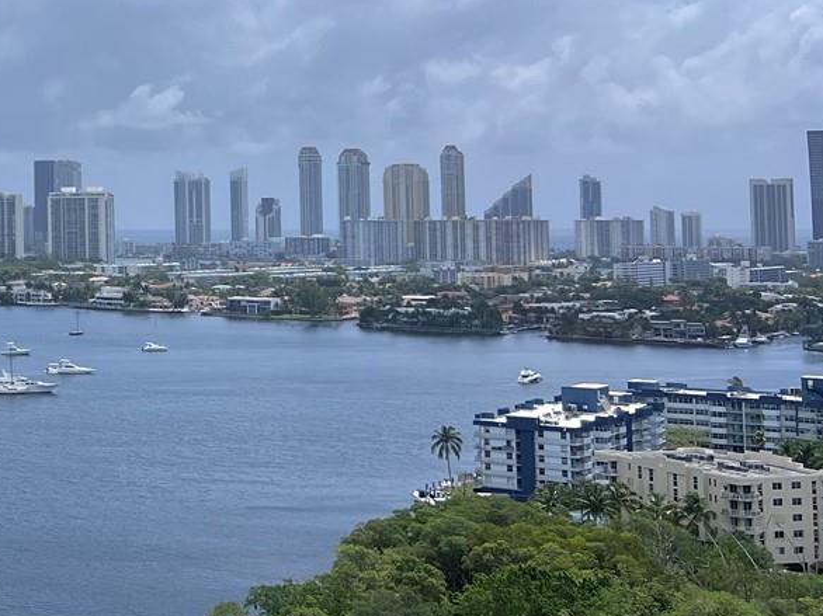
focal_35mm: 71
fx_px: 1687
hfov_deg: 23.7
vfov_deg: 20.5
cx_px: -291
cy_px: 119
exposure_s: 1/8696
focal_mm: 5.7
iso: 50
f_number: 1.5
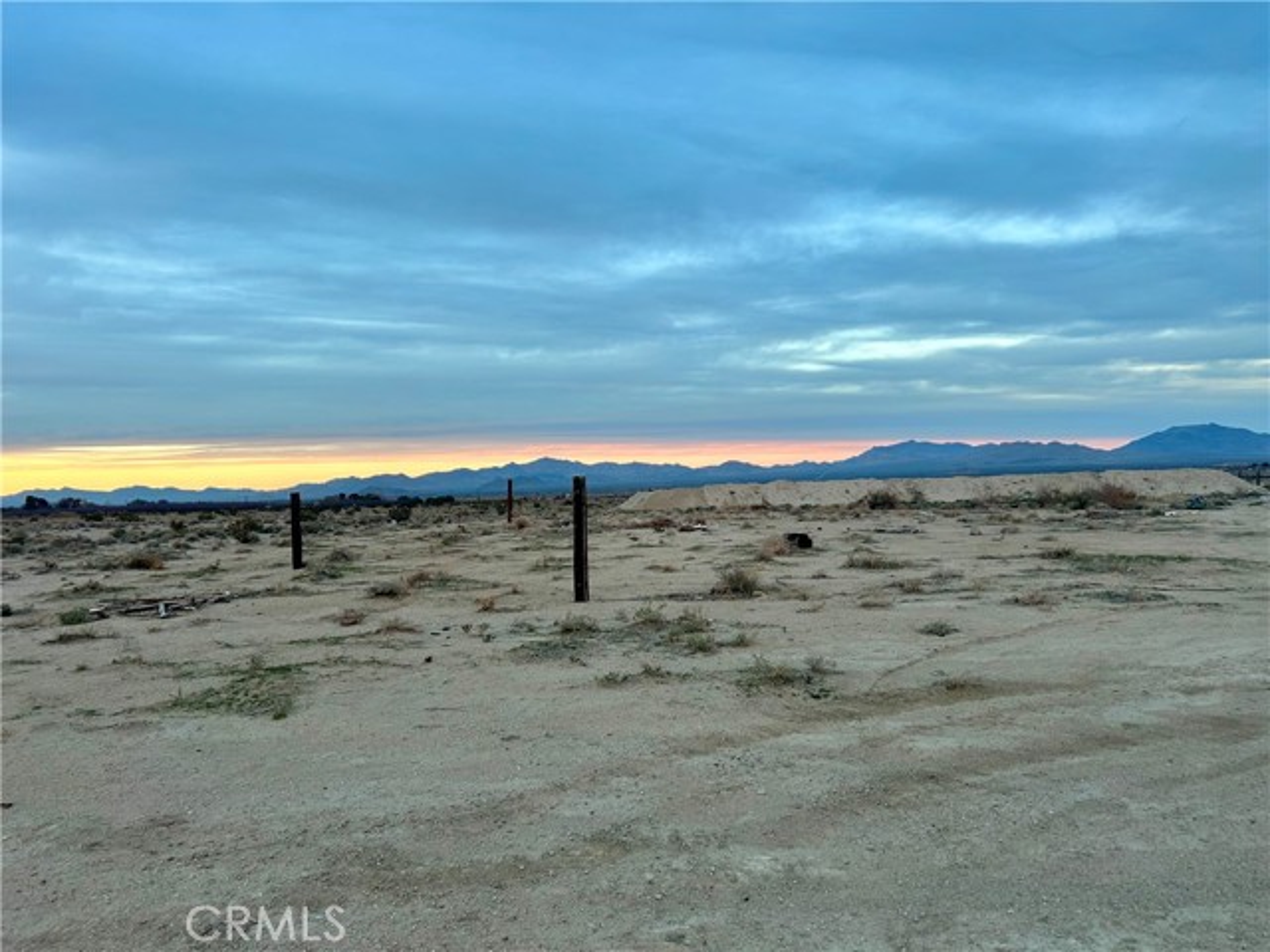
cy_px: 476
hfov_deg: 67.3
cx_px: 635
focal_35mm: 26
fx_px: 954
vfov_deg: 53.1
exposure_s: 1/121
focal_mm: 5.7
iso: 100
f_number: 1.5
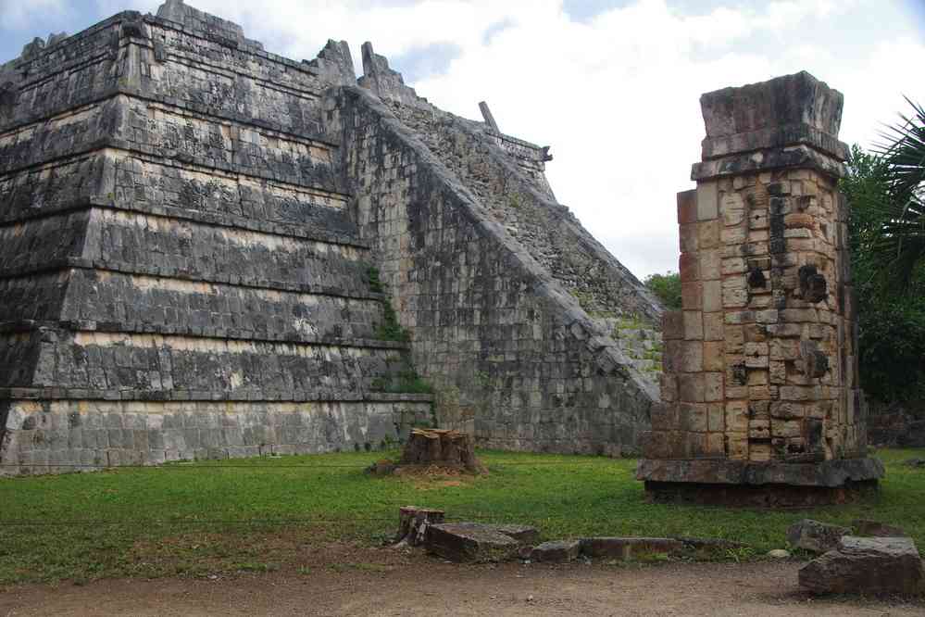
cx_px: 462
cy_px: 308
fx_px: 1037
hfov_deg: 48.1
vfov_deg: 33.1
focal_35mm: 40
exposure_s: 1/50
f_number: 11
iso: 200
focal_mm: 26.9
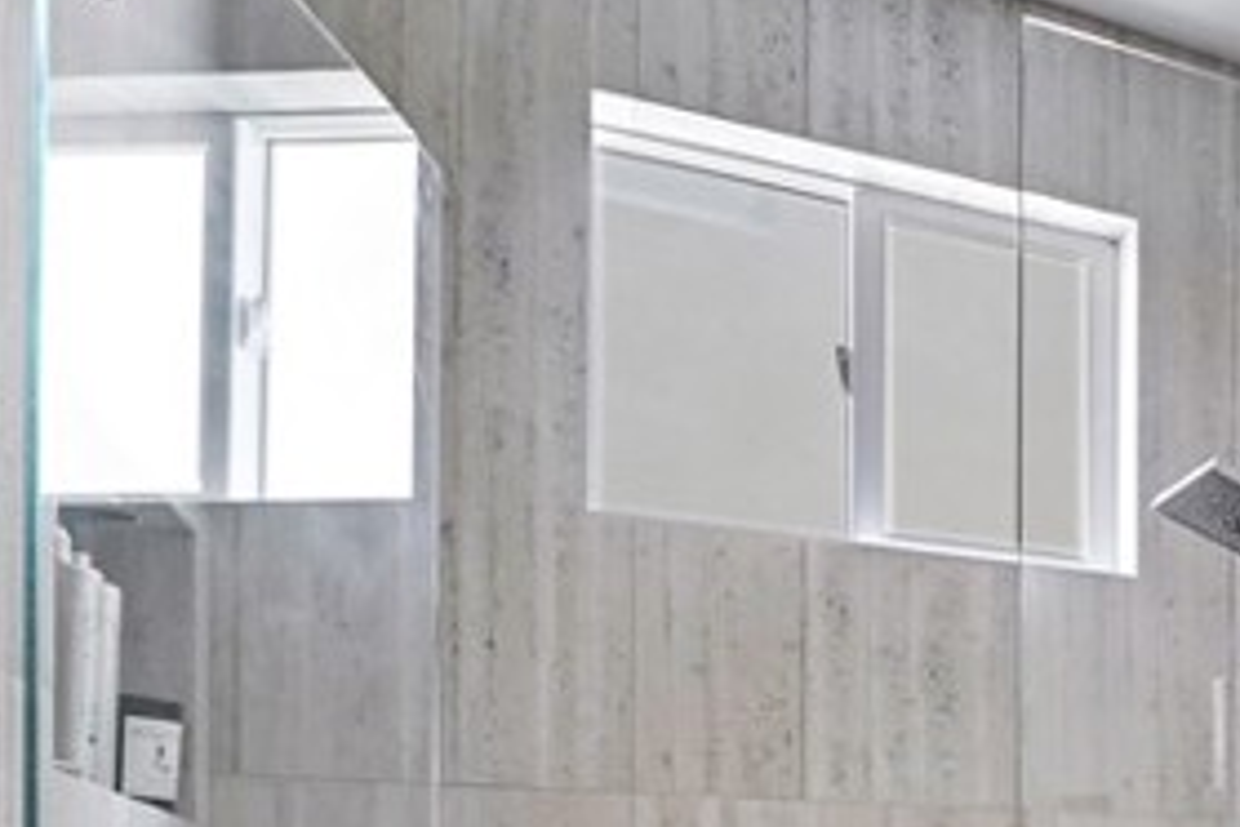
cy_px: 967
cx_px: 1671
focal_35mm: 44
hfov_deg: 31.9
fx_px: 1515
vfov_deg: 27.3
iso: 100
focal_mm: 12
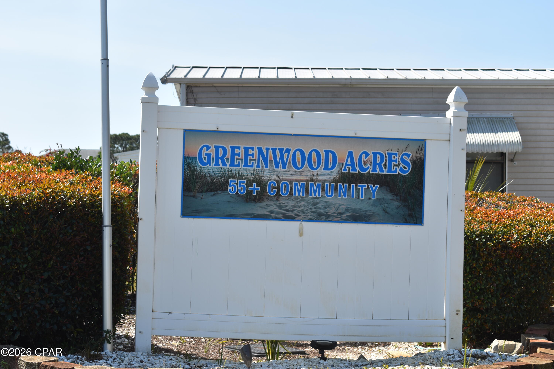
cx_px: 277
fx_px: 1200
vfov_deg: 17.5
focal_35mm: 78
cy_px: 184
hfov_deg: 26.0
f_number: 8
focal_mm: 52
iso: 100
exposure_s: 1/250
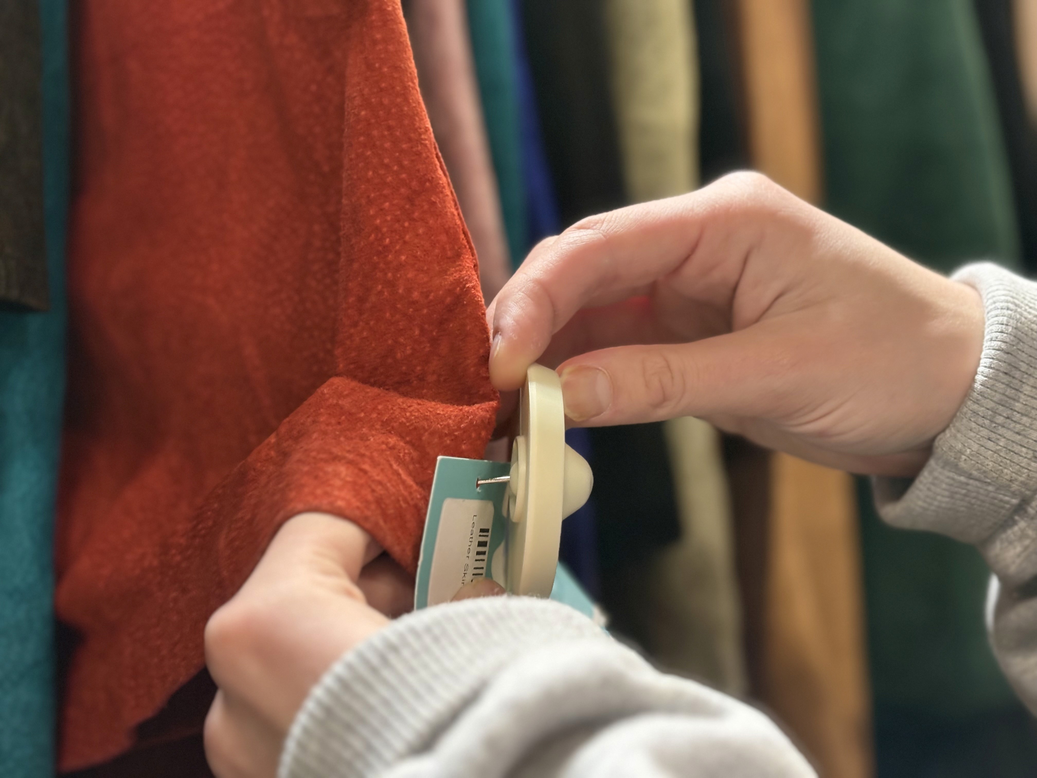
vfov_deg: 28.0
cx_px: 518
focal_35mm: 52
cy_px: 389
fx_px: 1558
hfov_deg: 36.8
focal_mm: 5.96
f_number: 1.6
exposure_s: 1/25
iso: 250
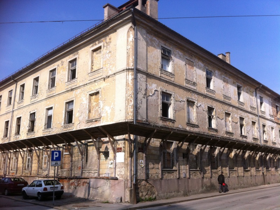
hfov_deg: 52.7
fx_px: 283
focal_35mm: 35
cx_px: 140
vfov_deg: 40.6
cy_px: 105
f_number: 2.8
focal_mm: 3.85
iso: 80
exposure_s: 1/1774
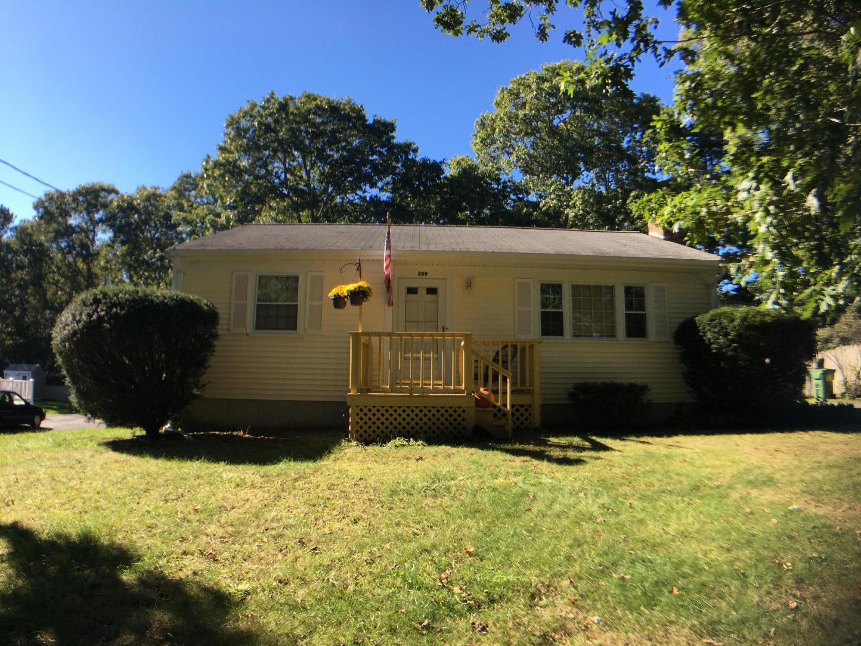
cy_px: 323
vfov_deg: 48.2
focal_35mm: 29
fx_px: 721
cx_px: 430
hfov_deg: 61.7
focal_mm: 4.15
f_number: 2.2
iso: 25
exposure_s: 1/651
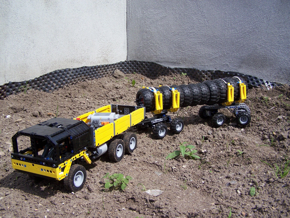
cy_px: 109
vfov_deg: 37.7
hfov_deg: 49.0
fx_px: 318
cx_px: 145
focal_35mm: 38
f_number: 2.8
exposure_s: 1/1000
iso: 80
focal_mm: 6.3
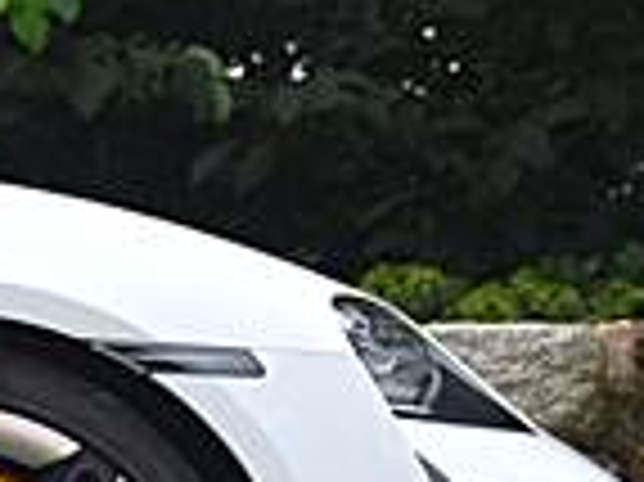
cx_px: -1410
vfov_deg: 3.8
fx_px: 7268
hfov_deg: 4.8
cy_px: -230
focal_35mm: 391
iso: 100
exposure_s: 1/320
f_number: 4.5
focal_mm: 58
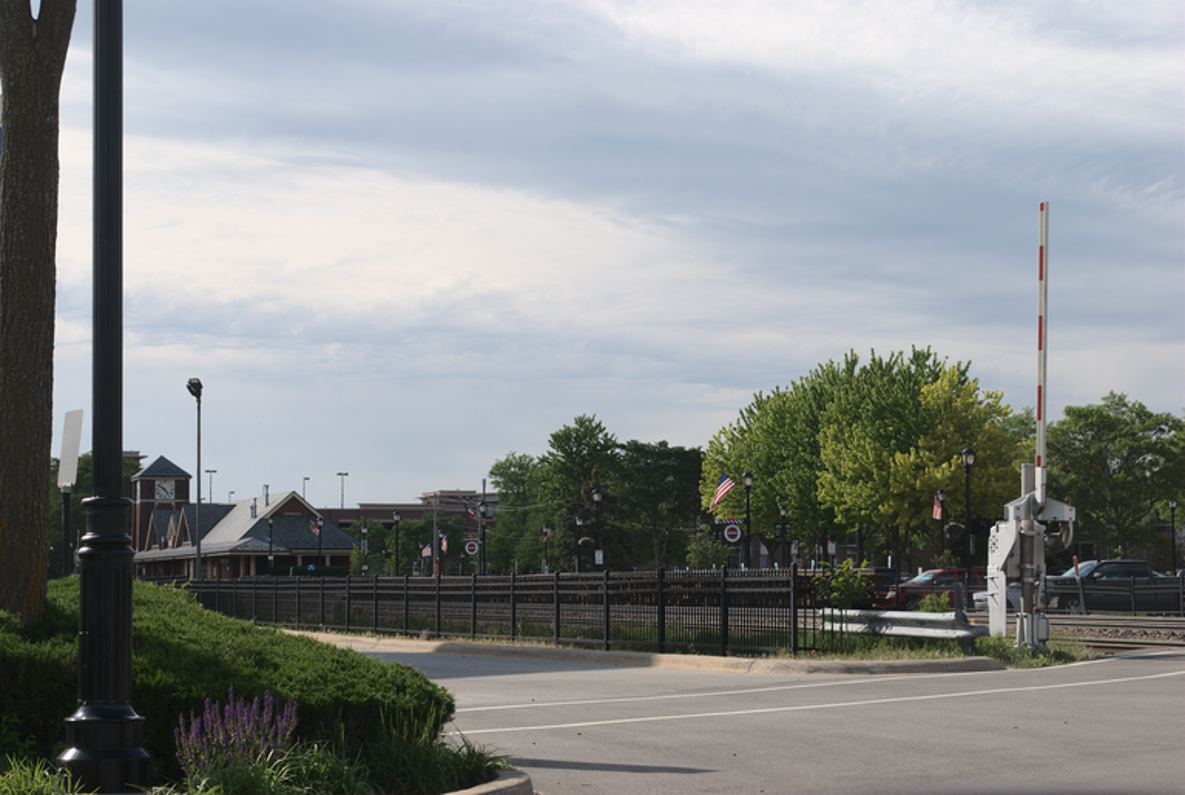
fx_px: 2720
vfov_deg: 16.6
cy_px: 398
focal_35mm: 82
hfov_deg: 24.6
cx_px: 592
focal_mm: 55
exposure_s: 1/250
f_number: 10
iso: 140
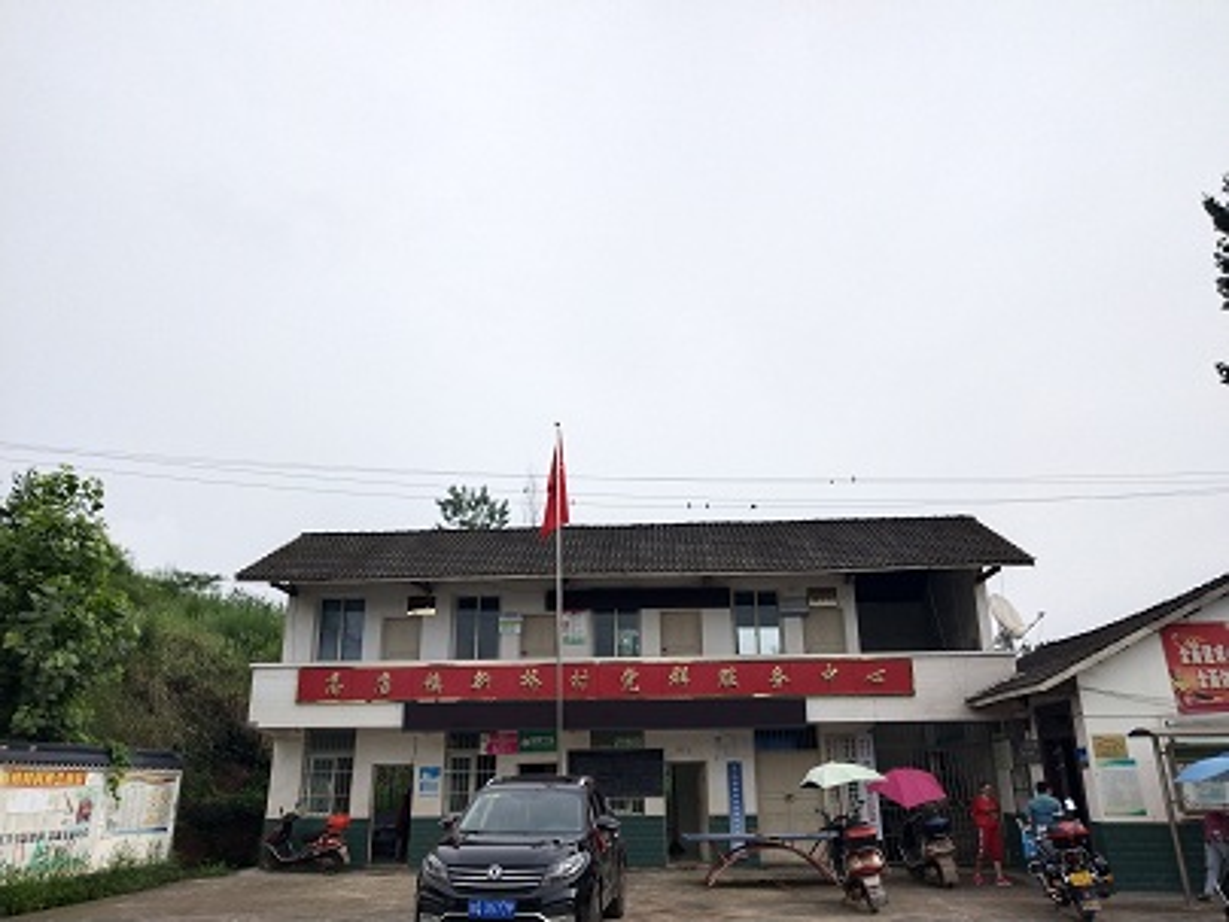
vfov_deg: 46.8
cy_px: 461
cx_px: 614
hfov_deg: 60.0
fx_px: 1065
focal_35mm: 30
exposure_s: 1/3259
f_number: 1.8
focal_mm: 3.95
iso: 50
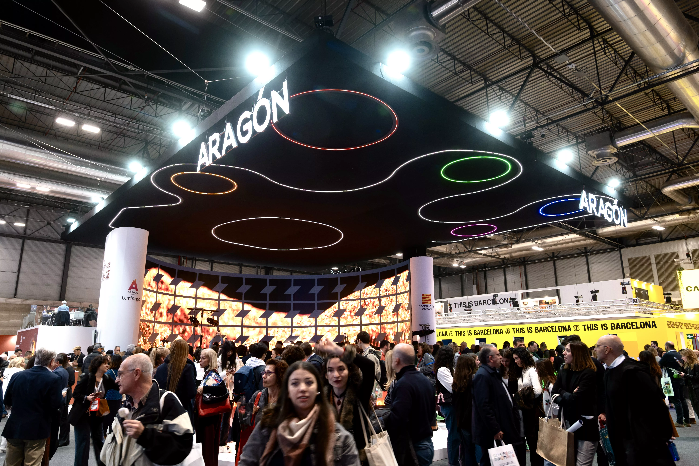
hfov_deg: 73.7
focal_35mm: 24
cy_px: 233
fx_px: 466
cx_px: 350
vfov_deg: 53.1
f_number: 7.1
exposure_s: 1/50
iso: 800
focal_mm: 24
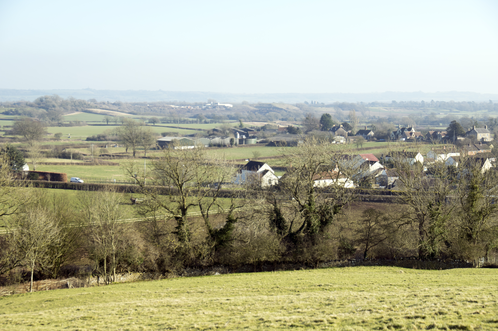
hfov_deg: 27.0
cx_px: 249
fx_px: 1037
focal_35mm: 75
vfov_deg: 18.1
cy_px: 166
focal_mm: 50
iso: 100
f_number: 5.6
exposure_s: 1/250
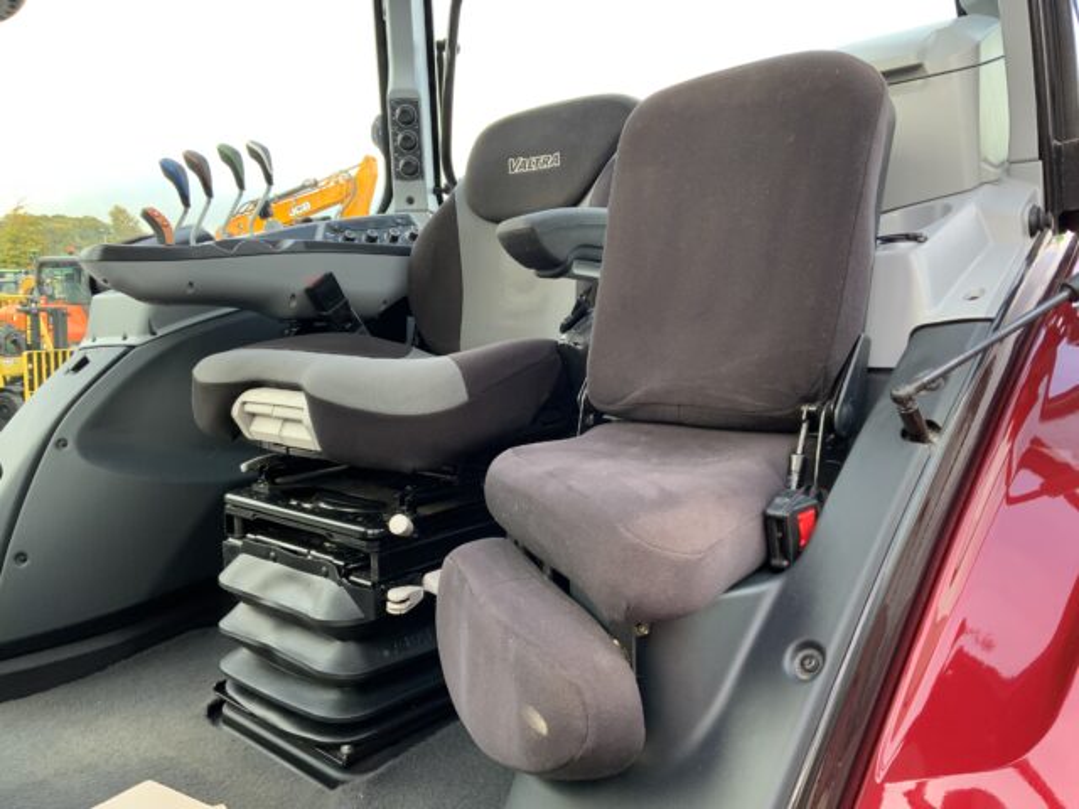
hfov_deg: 61.7
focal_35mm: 29
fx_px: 904
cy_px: 404
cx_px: 540
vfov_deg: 48.2
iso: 50
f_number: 1.8
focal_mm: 3
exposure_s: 1/122
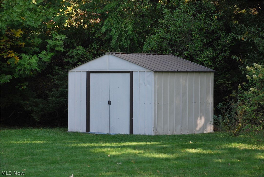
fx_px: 882
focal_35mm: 120
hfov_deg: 17.0
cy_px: 88
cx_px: 132
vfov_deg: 11.5
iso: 400
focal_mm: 80
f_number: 5.6
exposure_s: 1/250
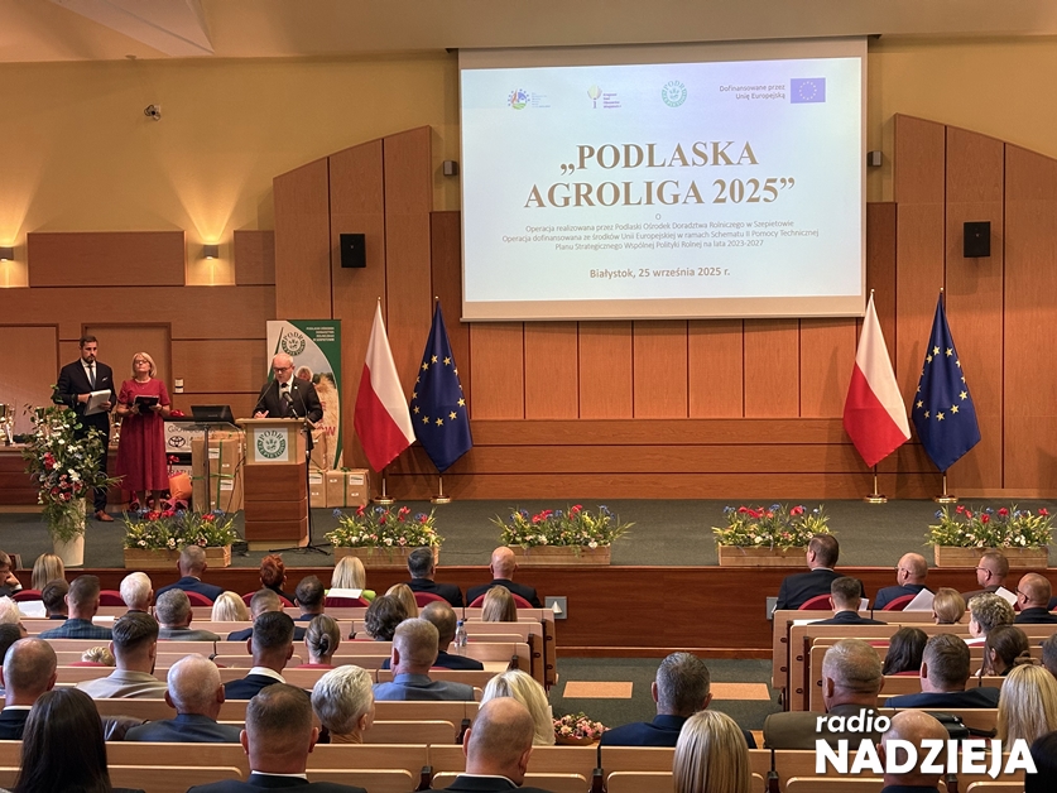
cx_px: 528
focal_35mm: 52
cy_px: 396
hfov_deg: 36.8
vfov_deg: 28.0
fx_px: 1588
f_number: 1.6
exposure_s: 1/33
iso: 125
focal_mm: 5.96
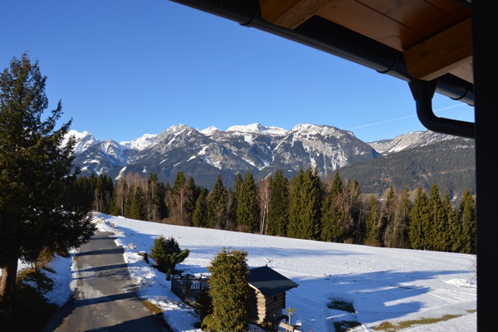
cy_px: 166
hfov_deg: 67.4
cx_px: 249
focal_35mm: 27
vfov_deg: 47.9
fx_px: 373
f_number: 8
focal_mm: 18
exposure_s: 1/250
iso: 100
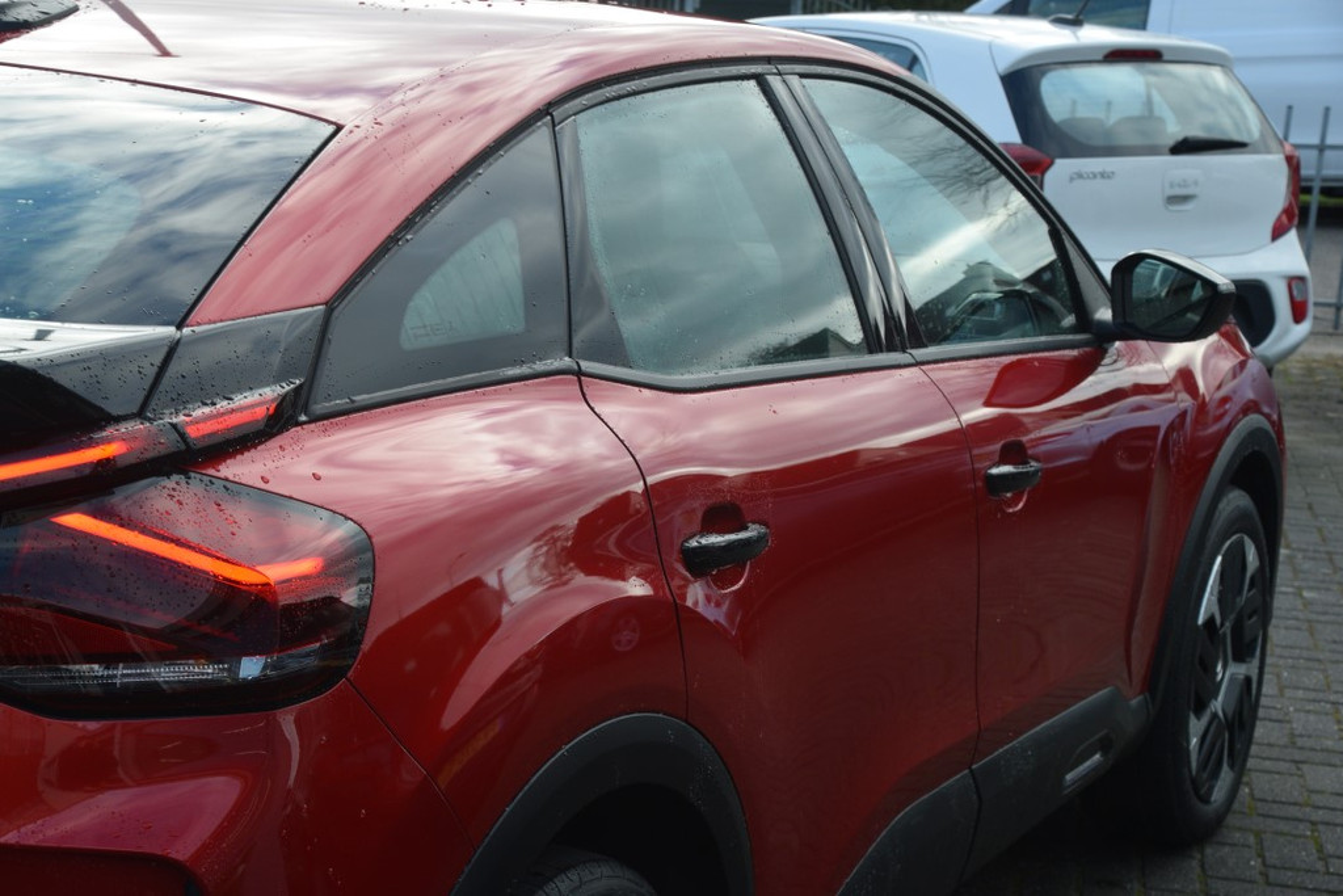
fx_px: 2798
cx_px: 672
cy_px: 448
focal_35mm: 75
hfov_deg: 27.0
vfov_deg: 18.2
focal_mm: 50
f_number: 8
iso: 400
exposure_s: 1/250
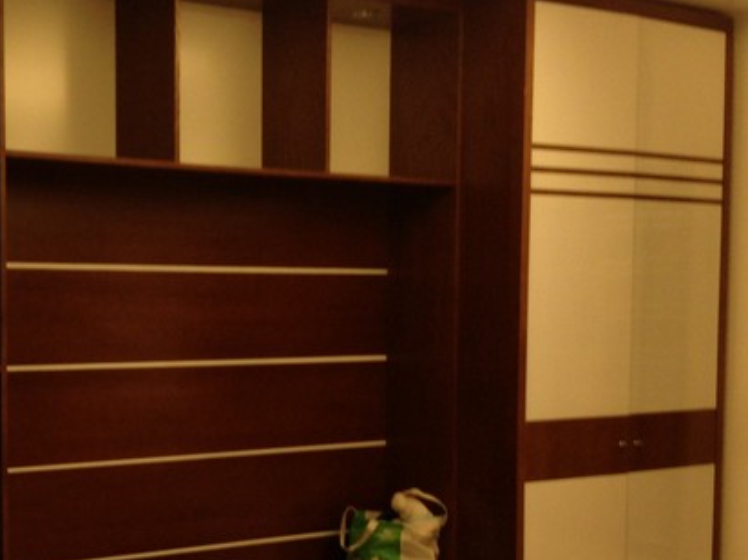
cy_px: 393
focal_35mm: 64
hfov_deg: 28.9
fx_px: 1382
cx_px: 53
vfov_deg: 22.8
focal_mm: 4.12
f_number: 2.4
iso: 80
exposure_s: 1/20
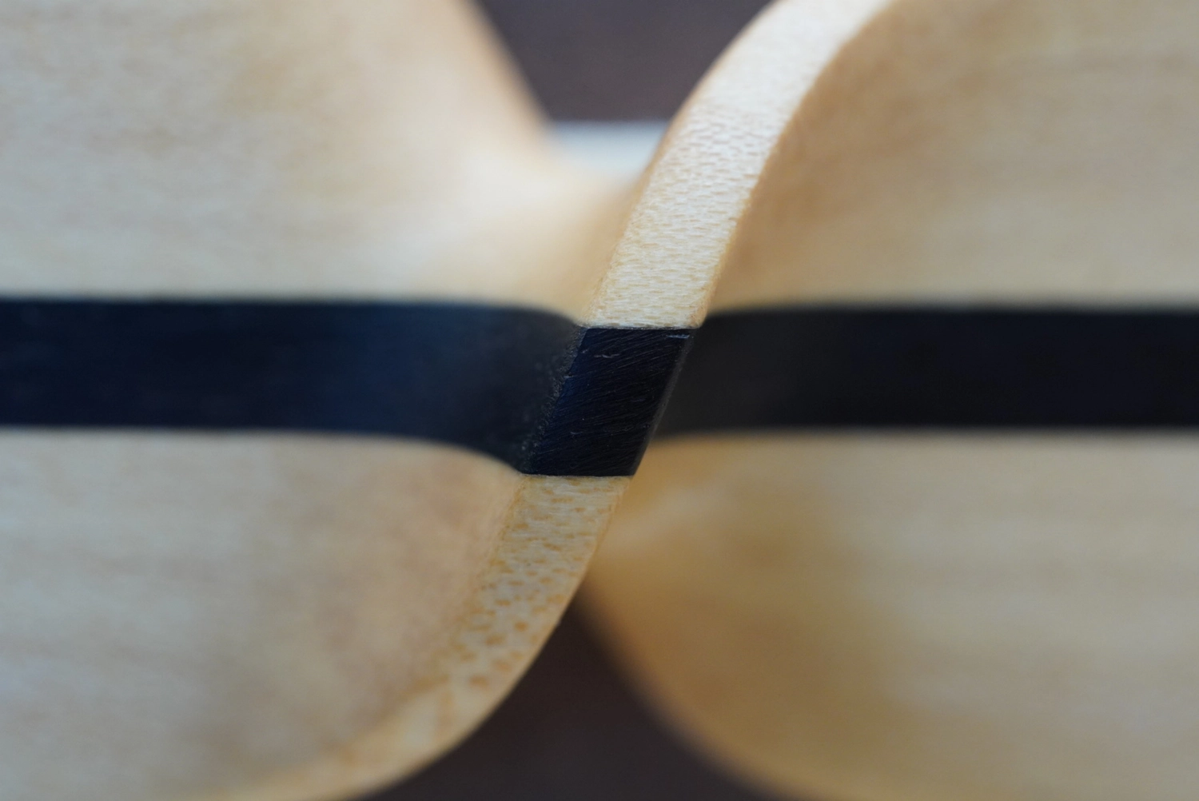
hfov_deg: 15.2
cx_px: 600
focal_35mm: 135
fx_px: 4499
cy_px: 400
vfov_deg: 10.2
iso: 1250
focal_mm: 90
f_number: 4
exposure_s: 1/160
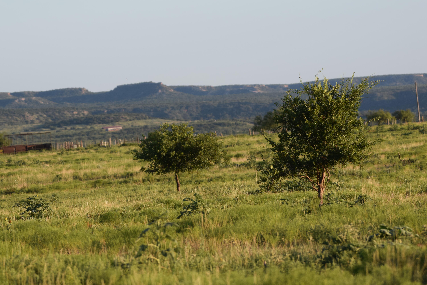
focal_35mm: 300
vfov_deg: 4.6
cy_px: 142
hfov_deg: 6.9
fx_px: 3558
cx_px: 214
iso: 500
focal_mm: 200
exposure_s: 1/1000
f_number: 5.6
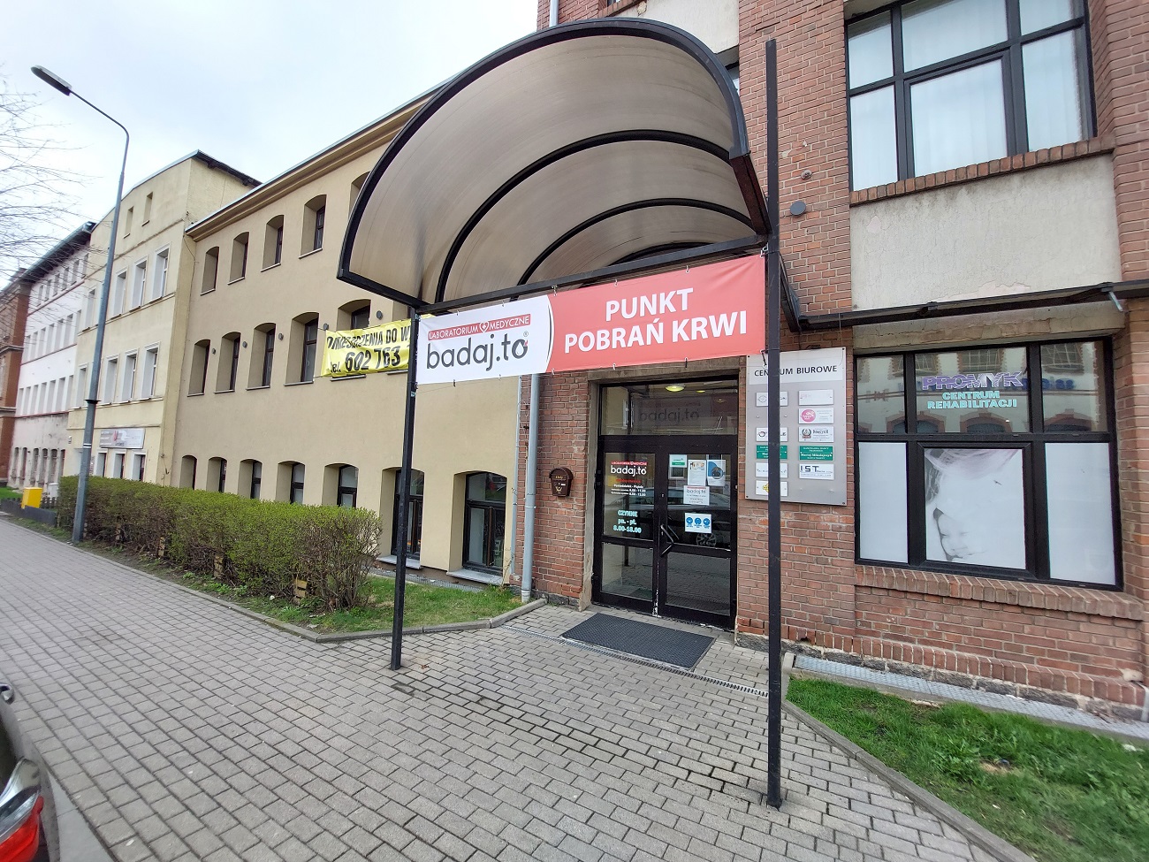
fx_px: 432
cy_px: 431
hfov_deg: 106.2
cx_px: 574
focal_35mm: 13
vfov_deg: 89.9
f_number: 2.2
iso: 50
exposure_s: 1/133
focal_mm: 1.74
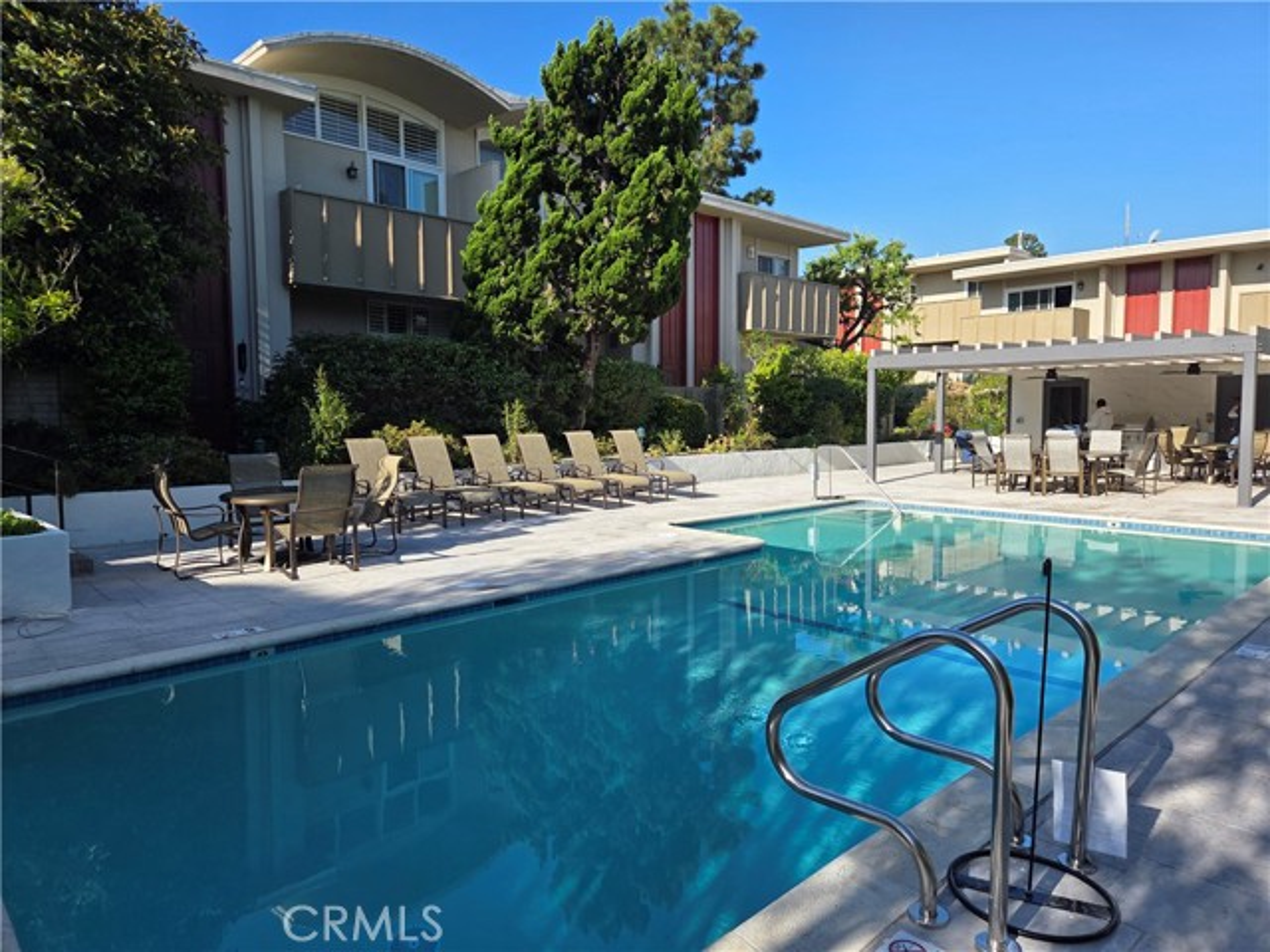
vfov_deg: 58.9
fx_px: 844
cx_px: 635
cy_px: 476
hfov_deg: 73.9
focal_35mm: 23
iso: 80
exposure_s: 1/3059
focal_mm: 5.4
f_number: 1.8
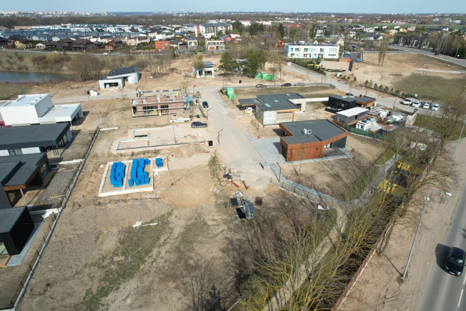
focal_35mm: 22
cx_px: 233
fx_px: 285
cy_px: 156
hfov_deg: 78.6
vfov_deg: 57.2
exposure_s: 1/1500
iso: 100
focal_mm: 8.38
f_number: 2.8
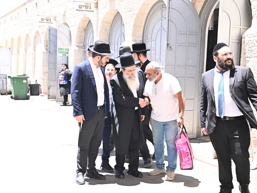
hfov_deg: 36.2
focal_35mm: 53
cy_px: 95
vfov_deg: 27.5
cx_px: 123
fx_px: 393
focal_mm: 48
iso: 1000
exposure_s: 1/200
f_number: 11
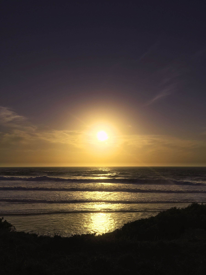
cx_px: 103
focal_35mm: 29
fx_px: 230
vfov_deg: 61.7
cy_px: 138
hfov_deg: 48.2
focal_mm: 4.15
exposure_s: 1/9615
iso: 25
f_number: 2.2
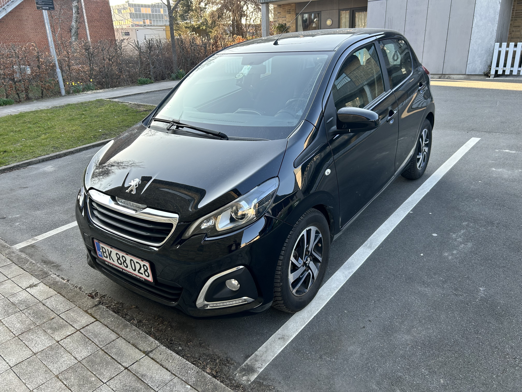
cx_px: 261
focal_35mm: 26
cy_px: 196
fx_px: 392
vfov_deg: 53.1
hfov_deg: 67.3
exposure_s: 1/232
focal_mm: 5.7
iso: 40
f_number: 1.5
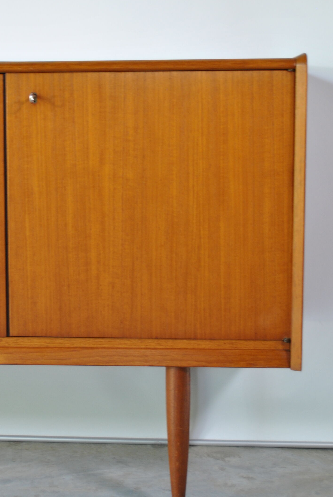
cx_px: 94
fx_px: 982
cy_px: 222
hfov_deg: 19.1
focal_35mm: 71
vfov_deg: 28.4
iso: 200
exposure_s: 1/40
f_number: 4.2
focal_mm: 26
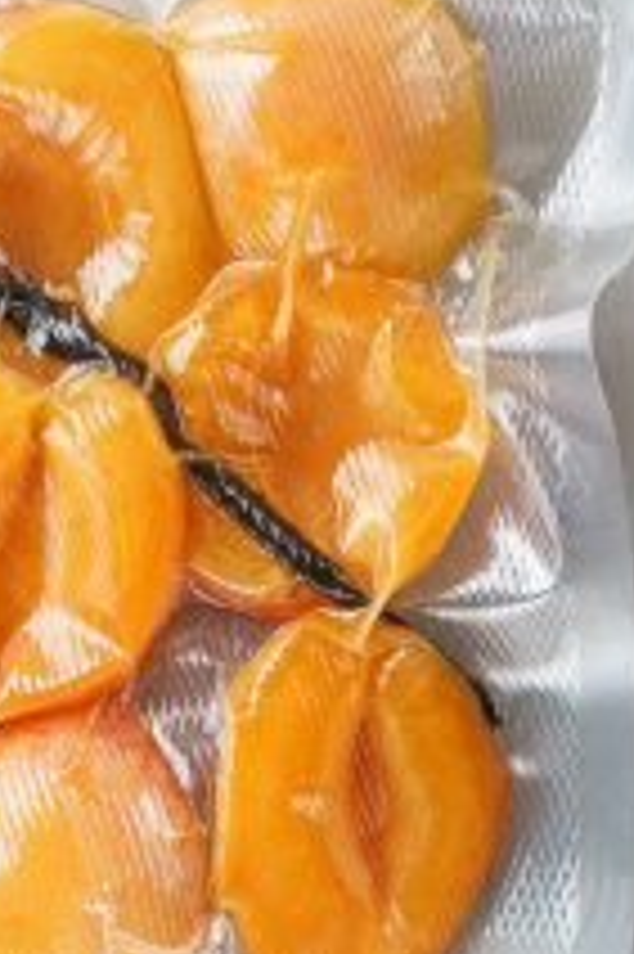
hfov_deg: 5.3
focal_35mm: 260
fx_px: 6879
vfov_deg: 7.9
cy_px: 346
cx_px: 63
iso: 100
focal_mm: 90
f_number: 10
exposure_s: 1/125
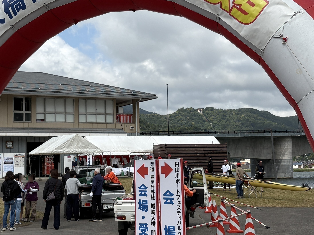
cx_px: 152
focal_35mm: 68
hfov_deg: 28.6
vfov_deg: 21.6
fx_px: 617
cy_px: 100
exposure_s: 1/5348
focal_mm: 5.96
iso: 50
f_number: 1.6
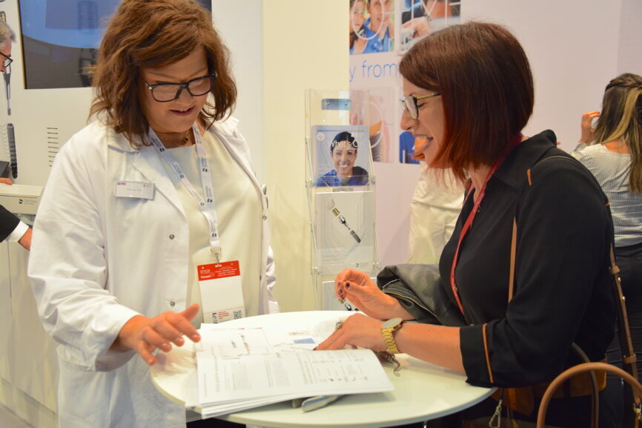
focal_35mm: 45
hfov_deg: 43.6
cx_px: 321
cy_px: 214
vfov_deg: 29.9
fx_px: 802
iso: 800
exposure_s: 1/160
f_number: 4.2
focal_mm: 30
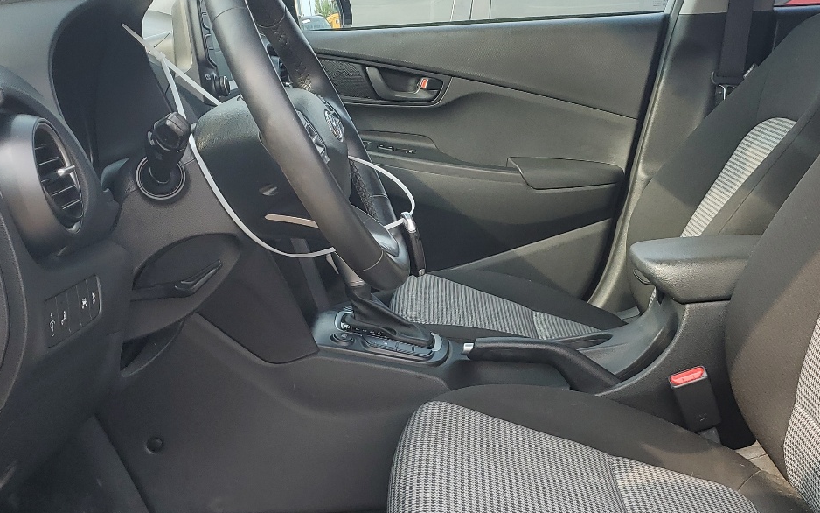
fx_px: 1050
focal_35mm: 47
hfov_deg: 42.5
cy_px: 301
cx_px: 470
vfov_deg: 27.4
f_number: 1.5
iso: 50
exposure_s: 1/435
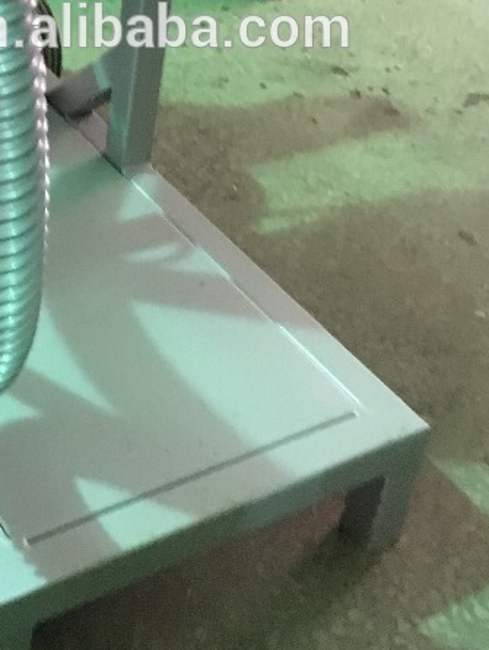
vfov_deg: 28.5
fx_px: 1223
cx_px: 76
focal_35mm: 65
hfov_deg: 22.2
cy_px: 47
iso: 400
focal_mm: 4.15
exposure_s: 1/17
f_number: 2.2
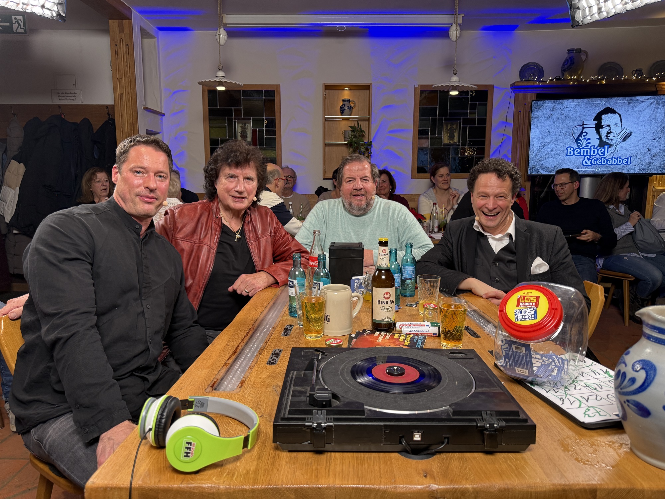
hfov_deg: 71.6
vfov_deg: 56.8
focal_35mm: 24
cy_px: 250
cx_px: 332
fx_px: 461
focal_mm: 6.76
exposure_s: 1/108
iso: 200
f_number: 1.78
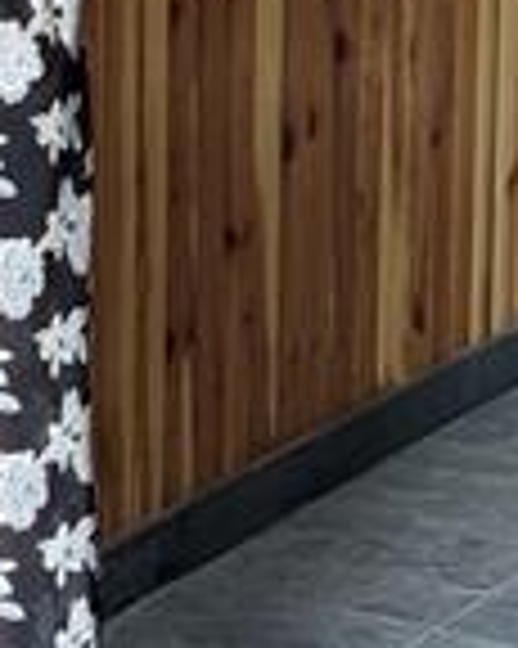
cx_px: -225
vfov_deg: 11.0
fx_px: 3338
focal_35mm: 174
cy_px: -20
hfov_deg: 8.7
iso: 250
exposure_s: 1/60
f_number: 1.78
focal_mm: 6.76
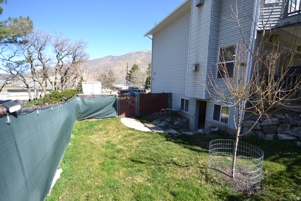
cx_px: 150
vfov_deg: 77.3
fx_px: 125
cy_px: 100
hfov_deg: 100.4
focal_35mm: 15
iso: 100
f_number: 6.3
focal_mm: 10
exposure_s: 1/160
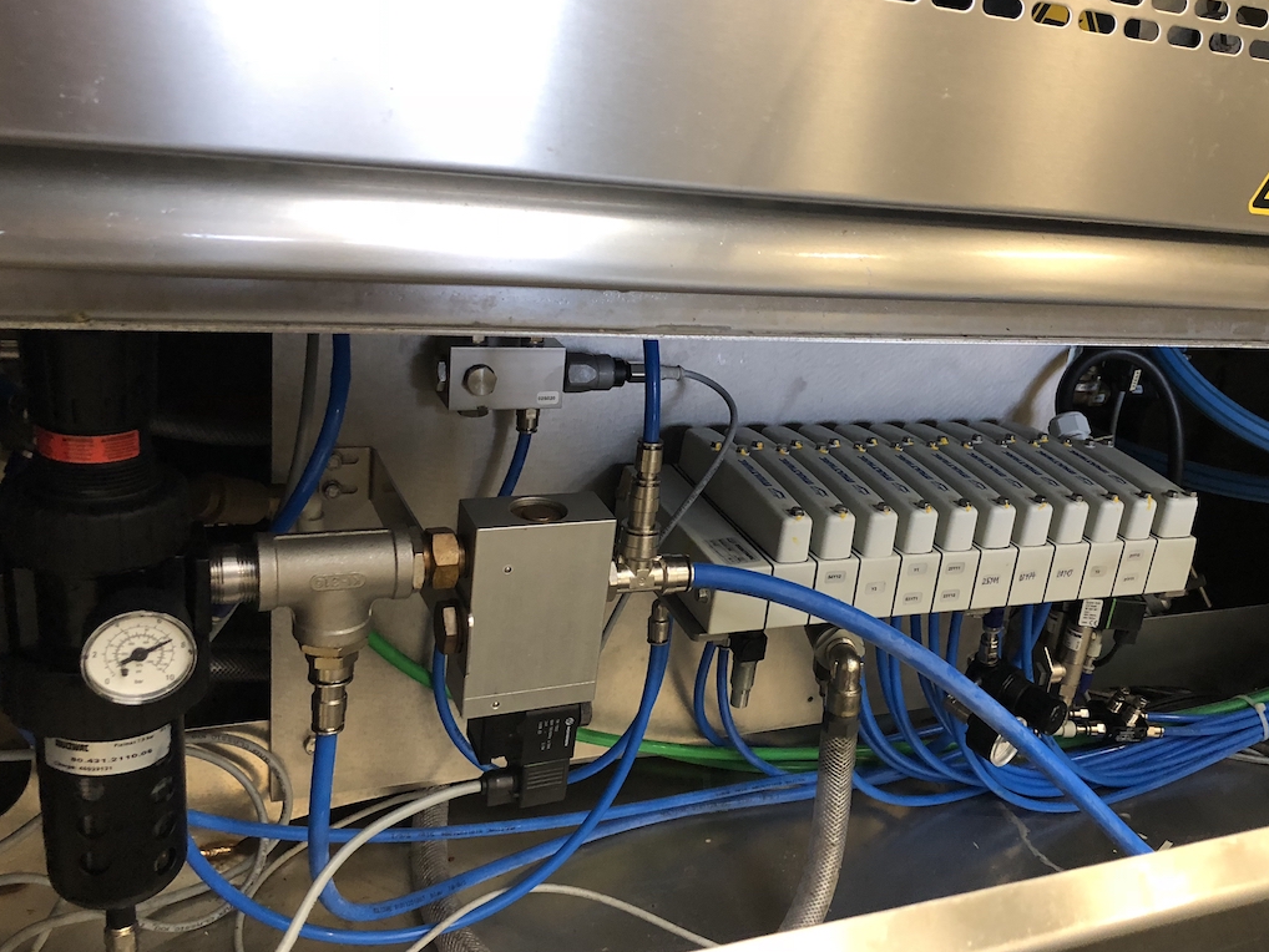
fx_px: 1210
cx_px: 747
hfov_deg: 55.0
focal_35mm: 33
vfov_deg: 43.0
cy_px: 467
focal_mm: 3.99
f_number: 1.8
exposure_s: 1/11
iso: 100
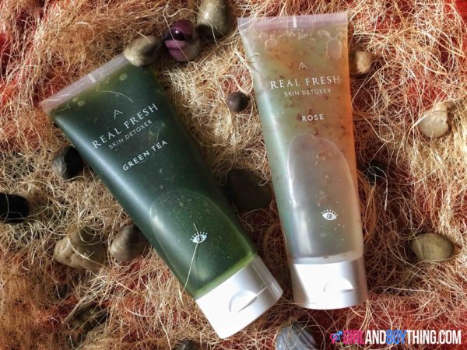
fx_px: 391
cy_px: 175
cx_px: 234
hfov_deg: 61.7
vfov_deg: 48.2
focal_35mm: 29
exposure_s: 1/24
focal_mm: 4.15
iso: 250
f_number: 2.2
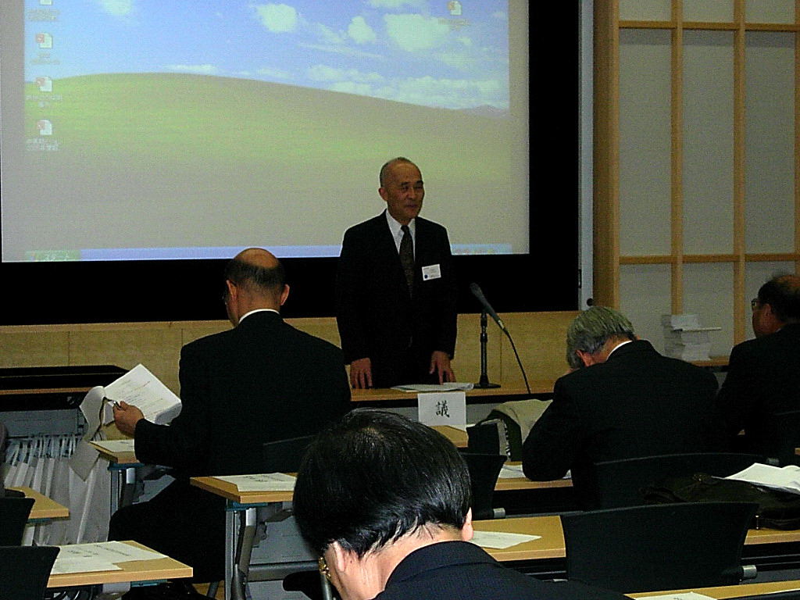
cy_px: 300
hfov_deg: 17.4
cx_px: 400
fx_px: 2612
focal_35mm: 113
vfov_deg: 13.1
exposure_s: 1/161
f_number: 4.9
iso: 200
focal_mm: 23.4
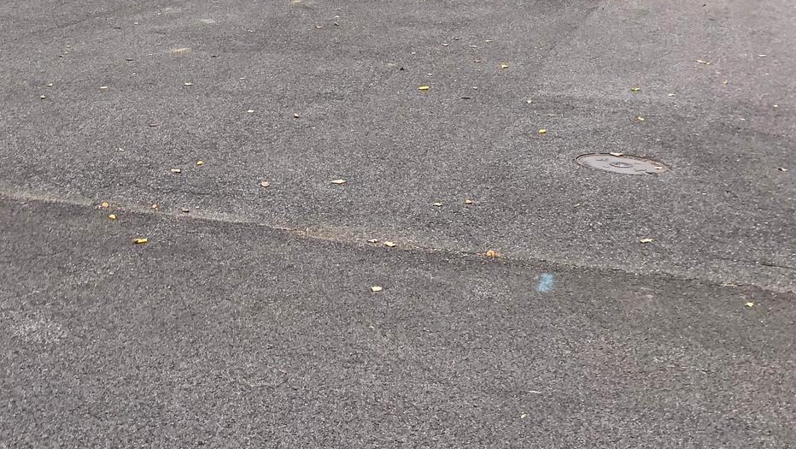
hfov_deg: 31.3
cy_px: -161
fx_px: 1415
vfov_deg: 16.8
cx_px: 300
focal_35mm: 67
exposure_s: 1/328
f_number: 1.8
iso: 20
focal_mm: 4
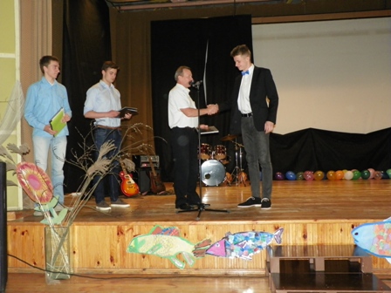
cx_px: 196
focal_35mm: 35
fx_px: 395
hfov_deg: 52.6
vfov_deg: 40.7
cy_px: 146
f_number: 3.2
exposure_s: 1/30
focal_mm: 6.2
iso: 320
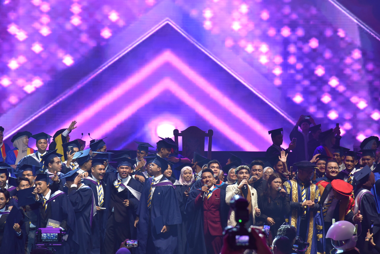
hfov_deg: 17.1
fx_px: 1267
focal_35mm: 120
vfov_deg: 11.4
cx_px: 190
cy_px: 127
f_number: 6.3
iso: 2000
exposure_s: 1/160
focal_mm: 120
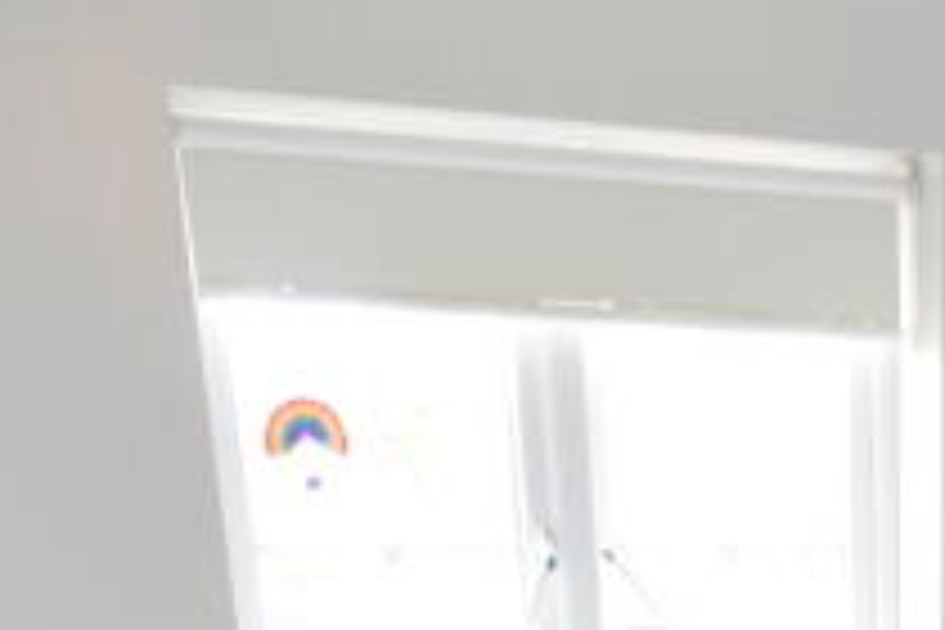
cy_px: 1393
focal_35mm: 73
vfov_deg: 14.3
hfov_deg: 26.0
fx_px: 1916
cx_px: 990
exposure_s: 1/60
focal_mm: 10
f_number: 3.5
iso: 400
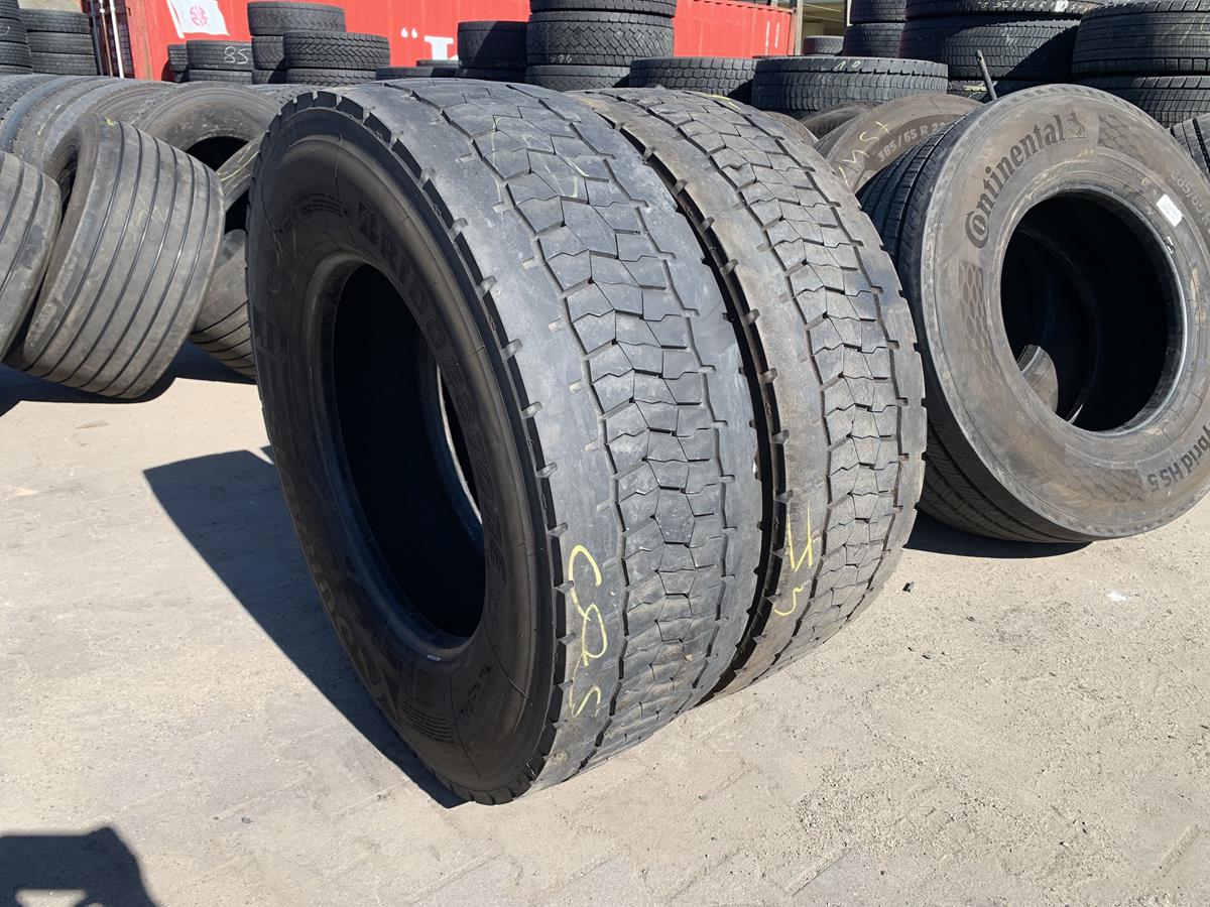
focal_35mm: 26
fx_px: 909
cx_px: 605
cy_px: 454
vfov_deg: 53.1
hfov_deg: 67.3
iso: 25
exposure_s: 1/1088
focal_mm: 4.25
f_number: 1.8
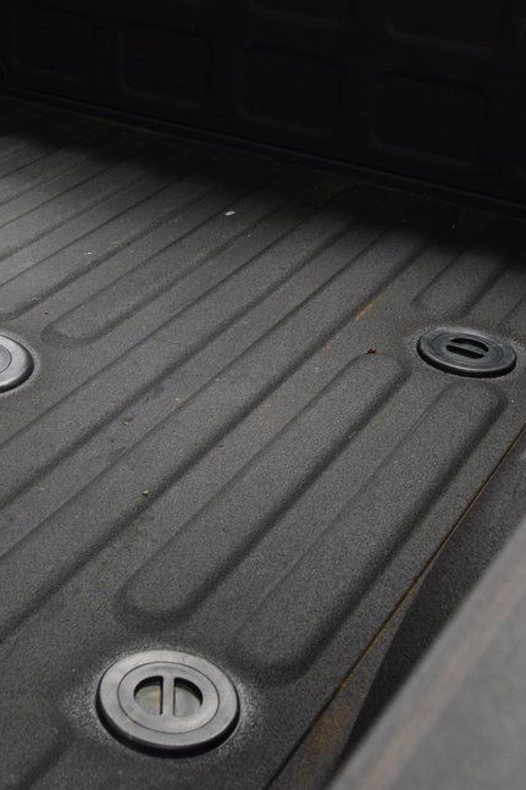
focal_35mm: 57
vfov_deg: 35.1
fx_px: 1250
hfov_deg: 22.6
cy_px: 391
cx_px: -28
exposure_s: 1/15
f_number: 6.3
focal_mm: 24
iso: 560
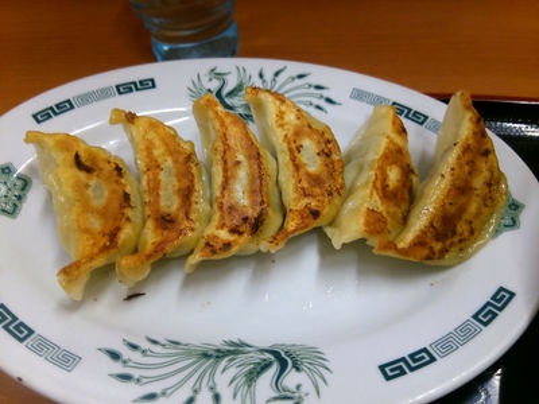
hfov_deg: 60.0
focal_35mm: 30
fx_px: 467
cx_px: 270
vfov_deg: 46.8
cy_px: 202
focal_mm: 4.06
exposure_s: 1/59
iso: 64
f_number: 1.94
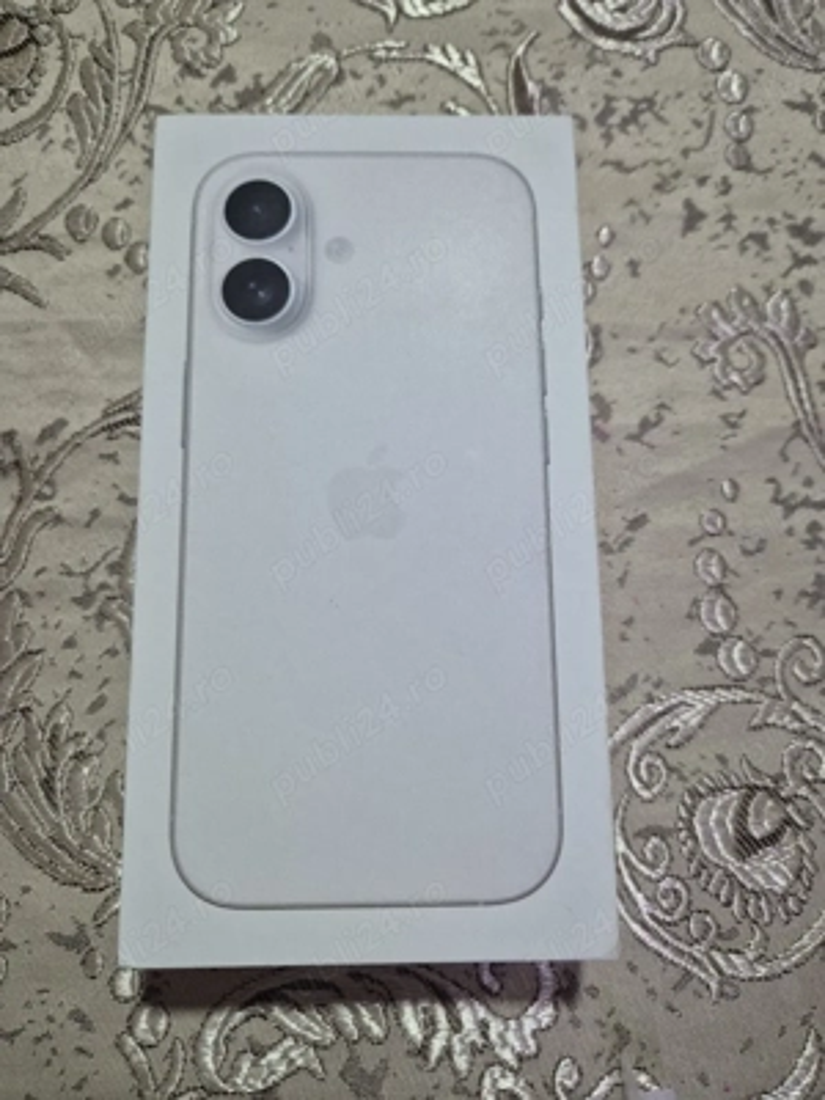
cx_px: 412
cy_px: 550
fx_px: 731
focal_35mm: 23
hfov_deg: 58.9
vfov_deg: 73.9
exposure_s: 1/100
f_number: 1.8
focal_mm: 5.4
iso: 500
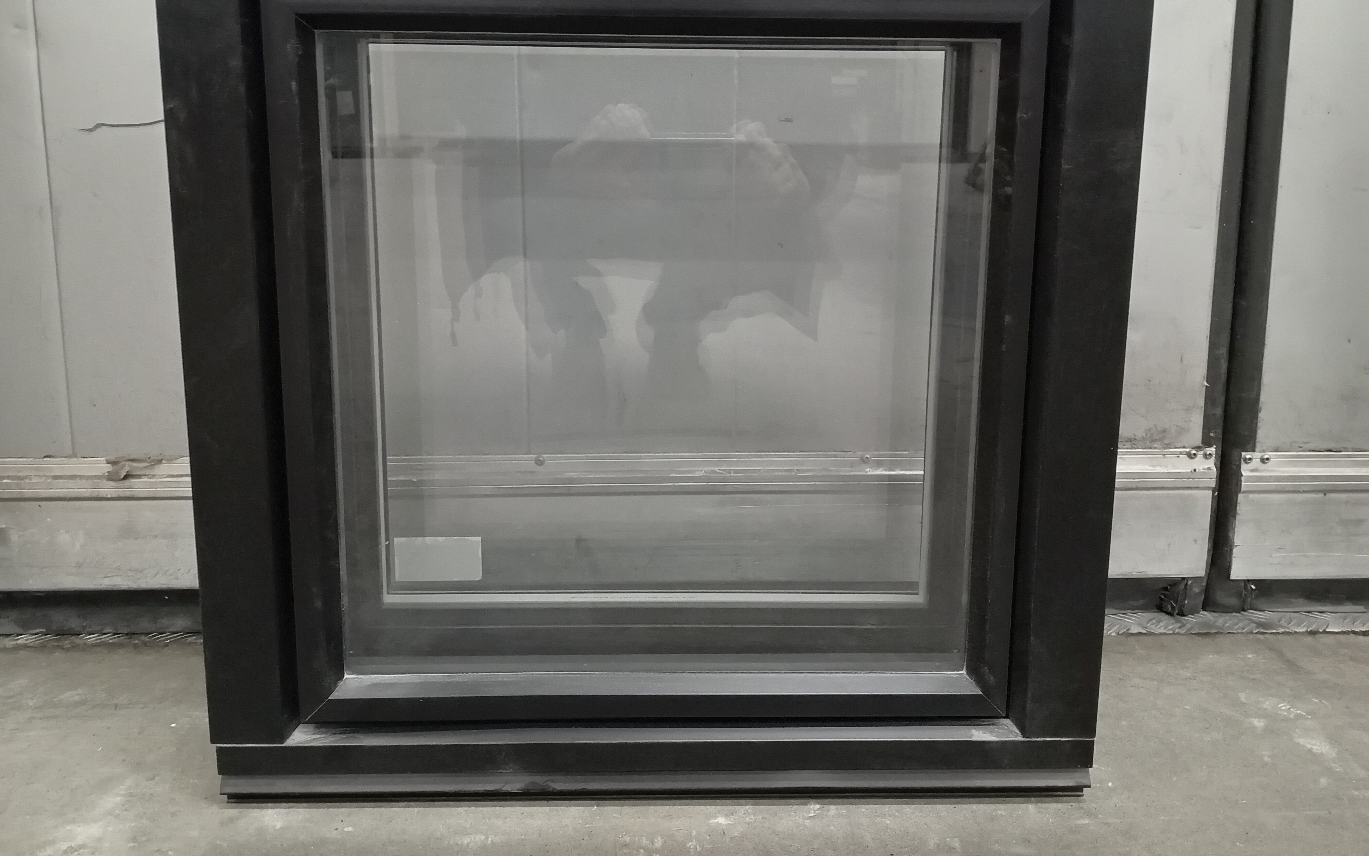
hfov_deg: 64.6
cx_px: 680
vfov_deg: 42.9
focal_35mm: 29
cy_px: 344
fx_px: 1082
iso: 2079
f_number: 1.8
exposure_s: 1/16.7
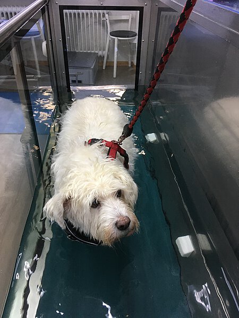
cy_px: 159
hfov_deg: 48.2
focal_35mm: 29
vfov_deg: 61.7
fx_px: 267
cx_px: 120
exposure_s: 1/33
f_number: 2.2
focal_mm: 4.15
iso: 50
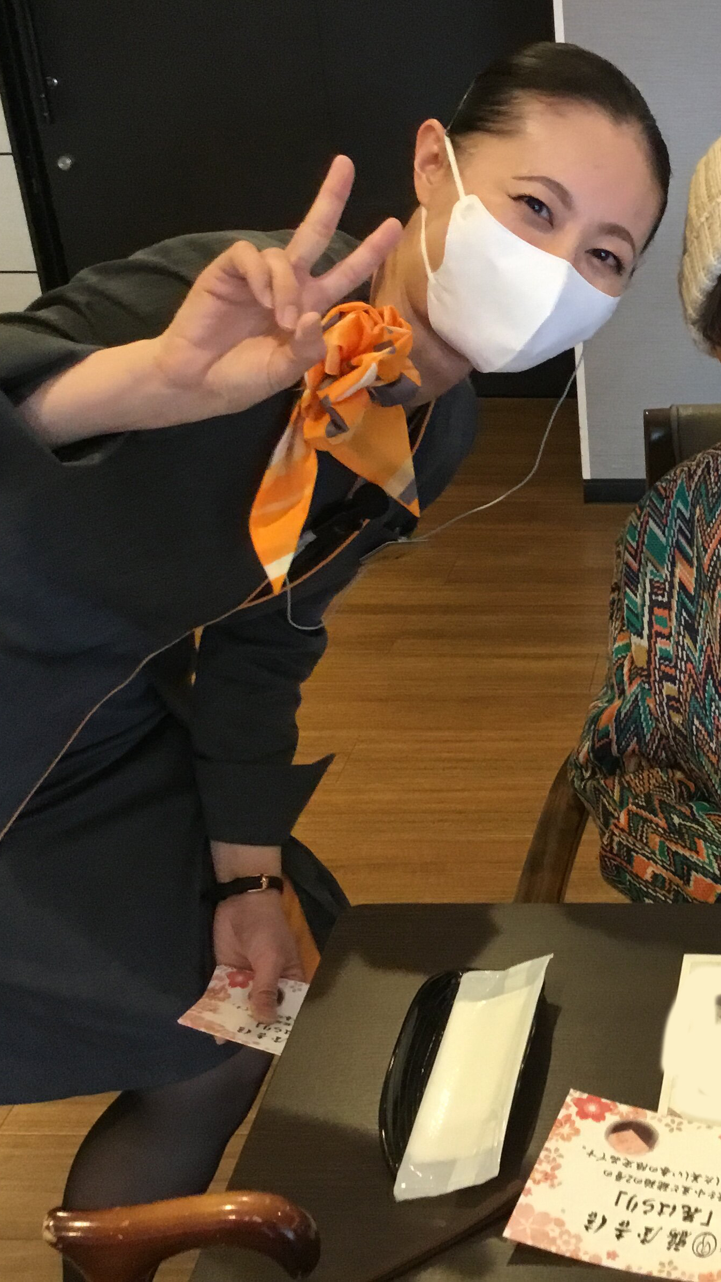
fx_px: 1563
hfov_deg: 24.2
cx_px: 797
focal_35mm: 46
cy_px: 628
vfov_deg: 44.6
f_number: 2.4
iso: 125
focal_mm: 3.3
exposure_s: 1/30
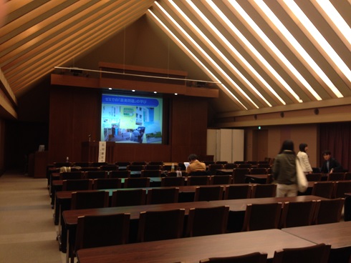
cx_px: 176
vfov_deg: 43.0
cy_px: 132
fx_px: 335
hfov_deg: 55.3
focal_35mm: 33
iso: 64
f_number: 2.4
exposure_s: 1/20
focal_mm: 4.12
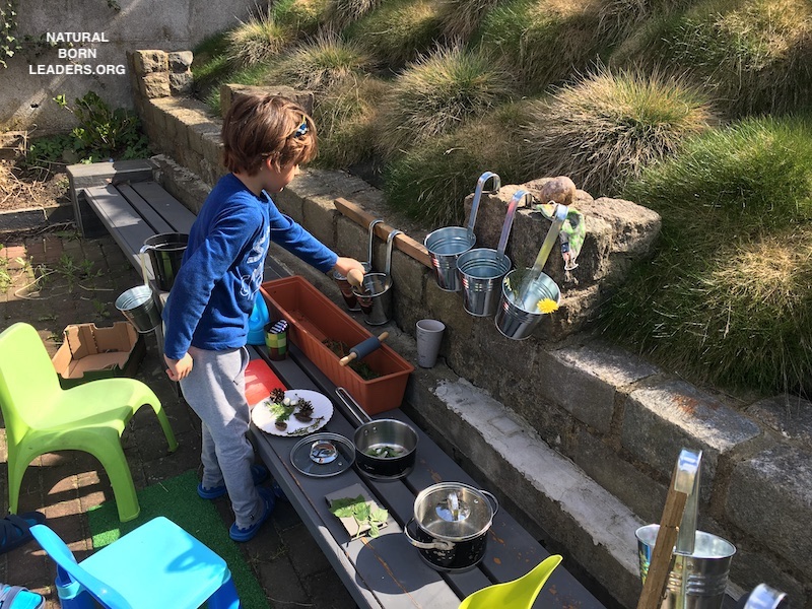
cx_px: 406
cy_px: 304
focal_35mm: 29
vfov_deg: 48.2
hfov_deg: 61.7
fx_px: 680
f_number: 2.2
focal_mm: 4.15
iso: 25
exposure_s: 1/565
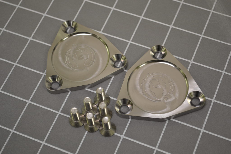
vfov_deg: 17.5
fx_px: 501
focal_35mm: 78
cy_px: 77
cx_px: 116
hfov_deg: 26.0
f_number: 5.6
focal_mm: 52
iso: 400
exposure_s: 1/40
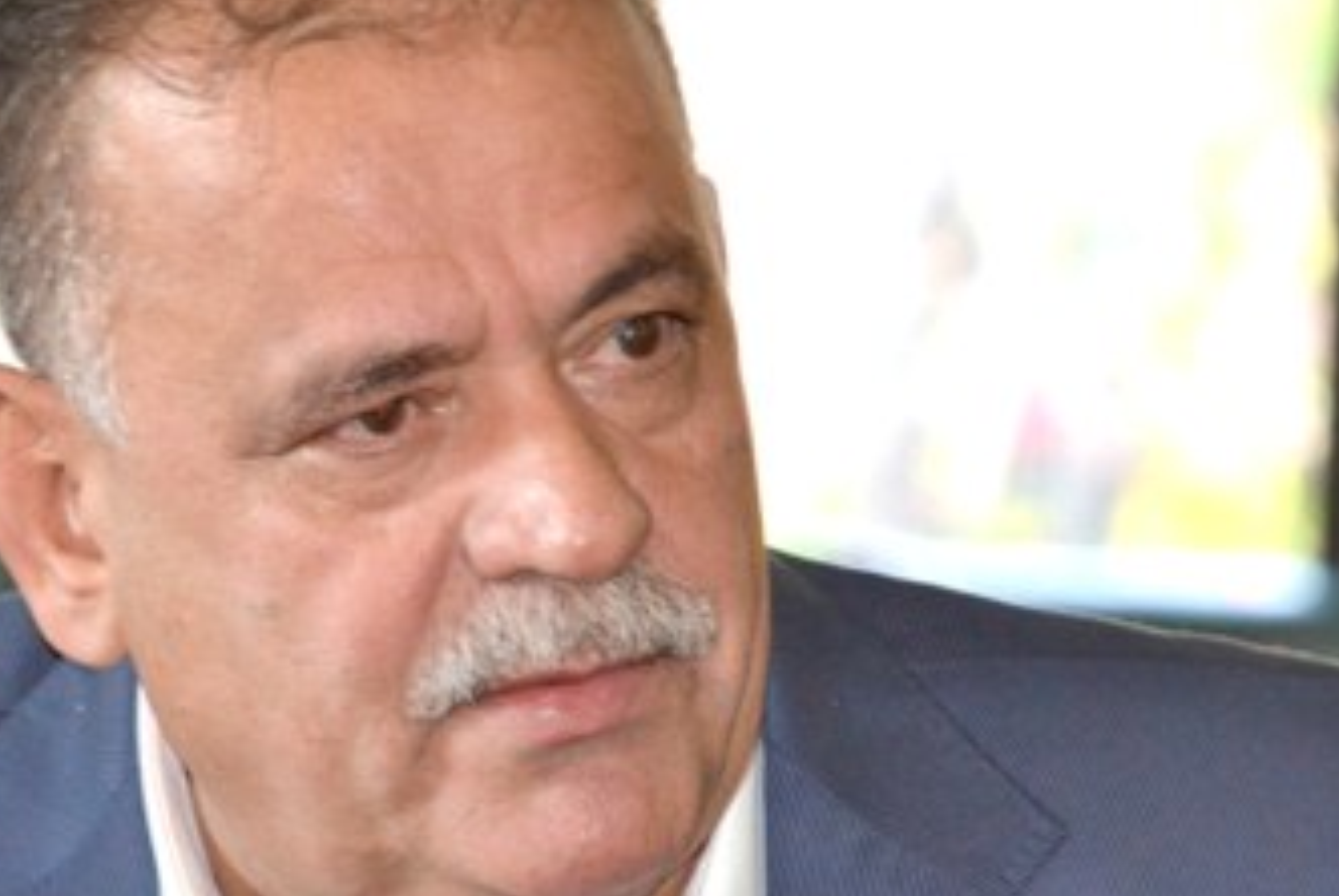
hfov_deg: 5.3
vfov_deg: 3.5
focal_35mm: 390
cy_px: 470
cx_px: 452
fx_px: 14517
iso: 1400
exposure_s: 1/60
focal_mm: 135
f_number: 5.6
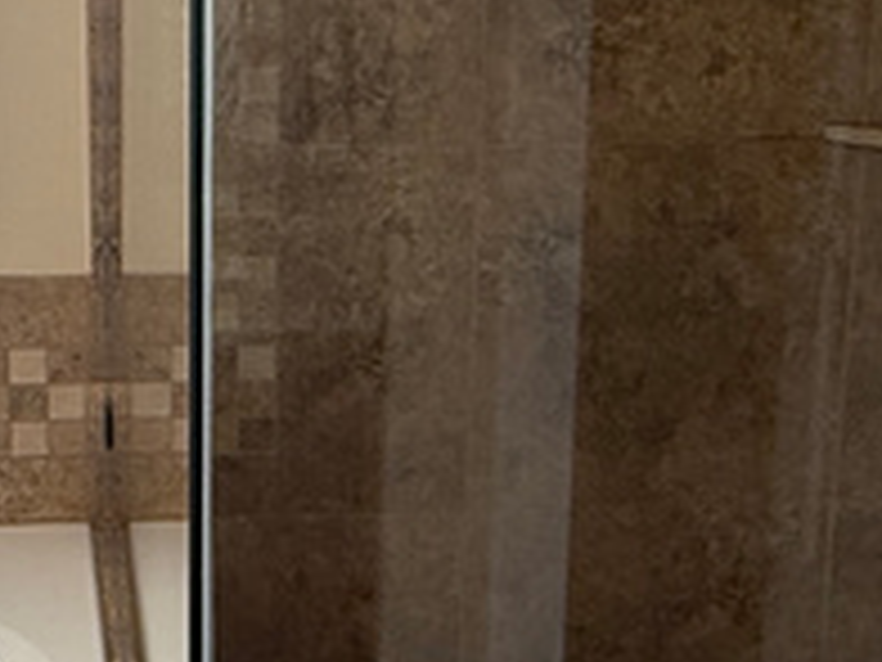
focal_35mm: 73
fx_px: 1860
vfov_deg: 20.1
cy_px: 198
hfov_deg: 26.0
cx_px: 126
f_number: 2.2
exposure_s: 1/120
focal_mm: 2.22
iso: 64
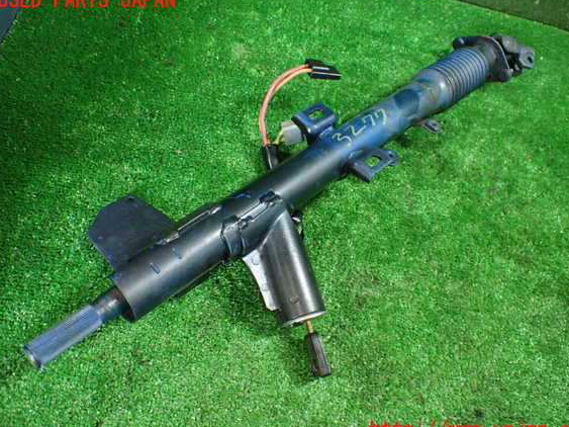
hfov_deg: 56.8
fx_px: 526
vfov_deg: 44.1
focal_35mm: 32
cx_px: 295
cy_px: 216
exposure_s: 1/80
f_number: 2.3
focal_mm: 5.4
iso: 800
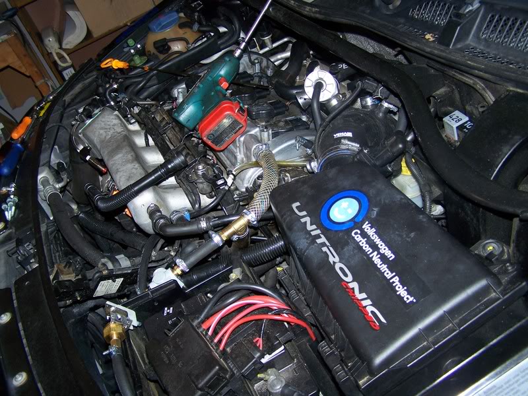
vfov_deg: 37.7
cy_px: 198
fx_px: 580
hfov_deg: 49.0
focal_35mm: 38
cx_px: 264
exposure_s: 1/60
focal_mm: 6.3
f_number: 2.8
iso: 80
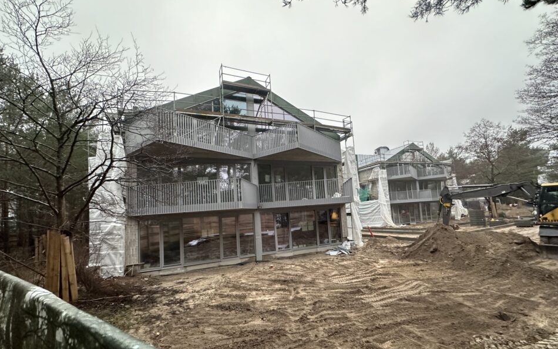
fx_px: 243
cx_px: 287
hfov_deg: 97.8
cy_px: 191
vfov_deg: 71.1
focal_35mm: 16
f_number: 2.2
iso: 250
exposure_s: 1/99
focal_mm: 2.22
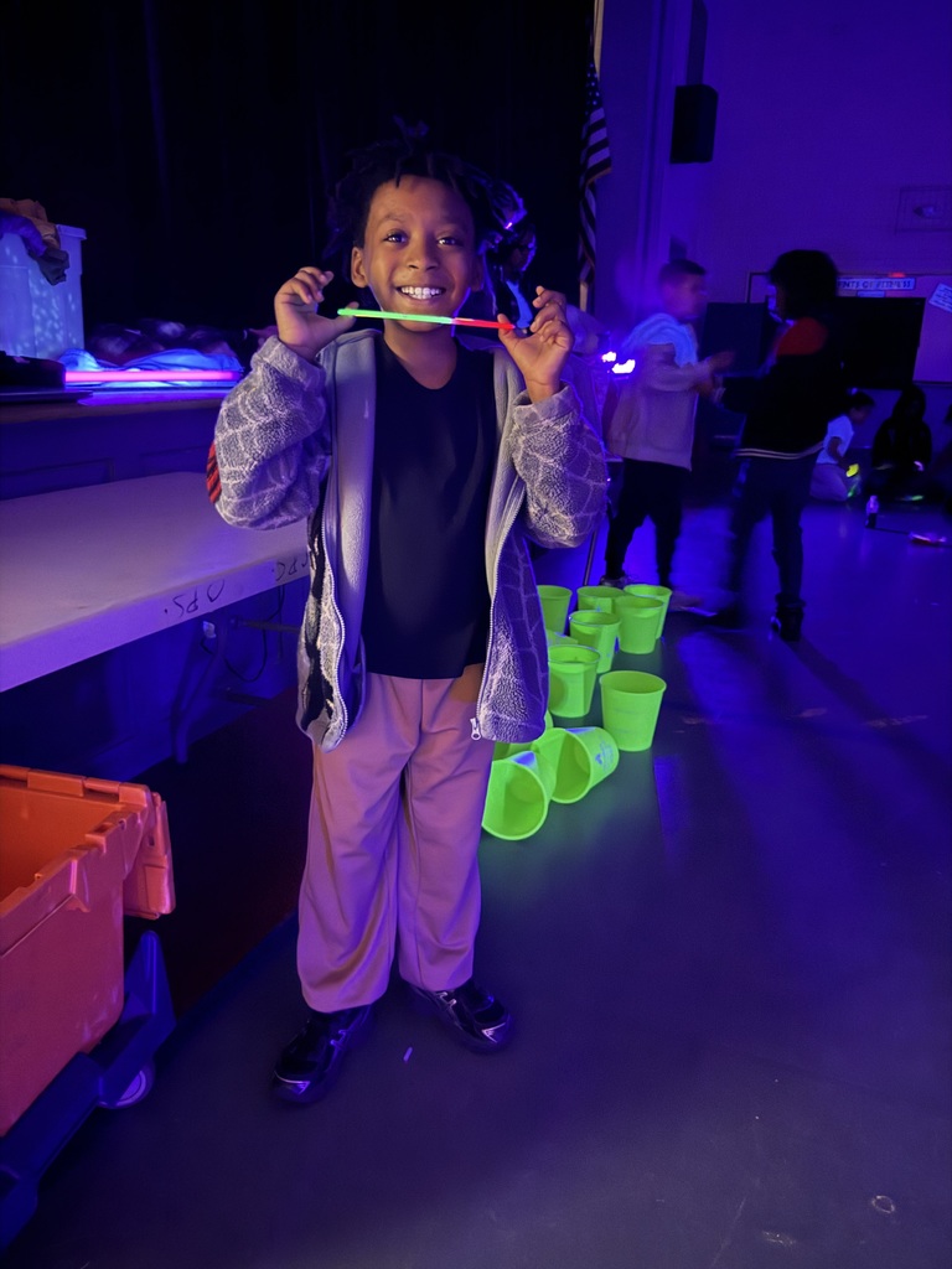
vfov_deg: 71.6
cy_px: 634
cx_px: 476
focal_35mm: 24
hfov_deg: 56.8
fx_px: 880
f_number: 1.78
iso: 3200
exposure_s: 1/9
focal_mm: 6.76
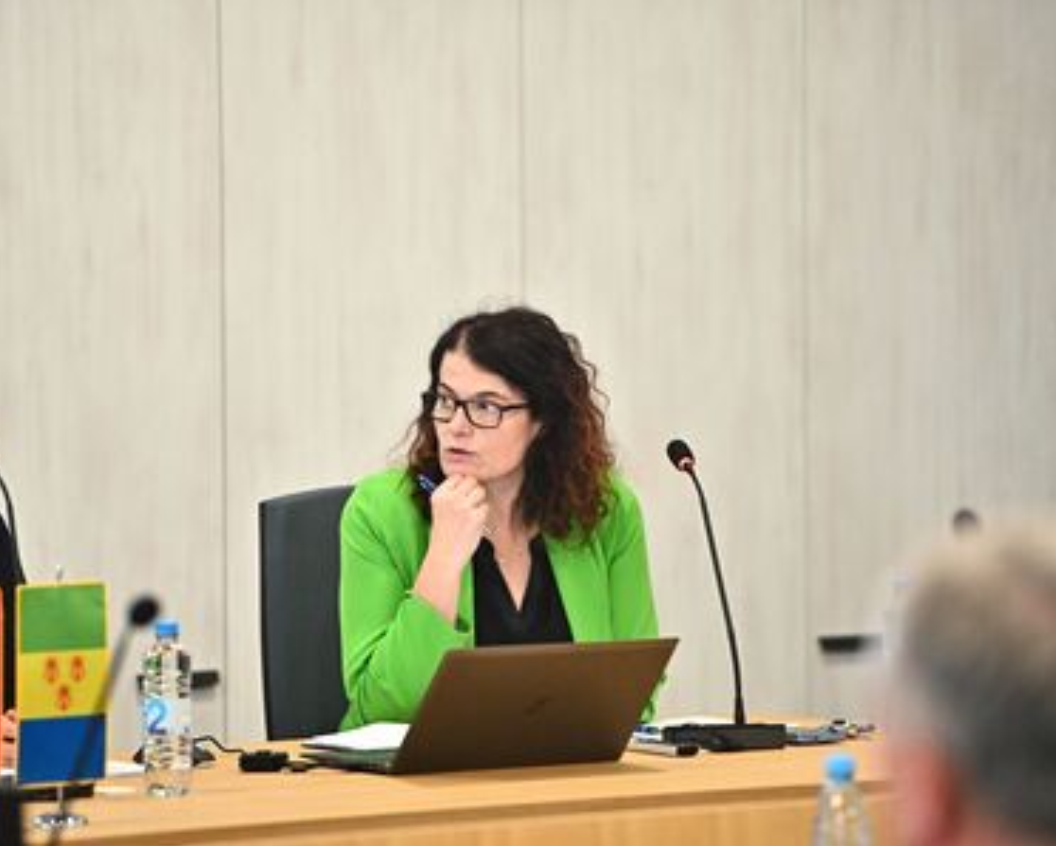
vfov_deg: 6.8
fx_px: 7098
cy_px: 423
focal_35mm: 227
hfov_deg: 8.5
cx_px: 525
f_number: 3.2
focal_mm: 200
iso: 5000
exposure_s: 1/250
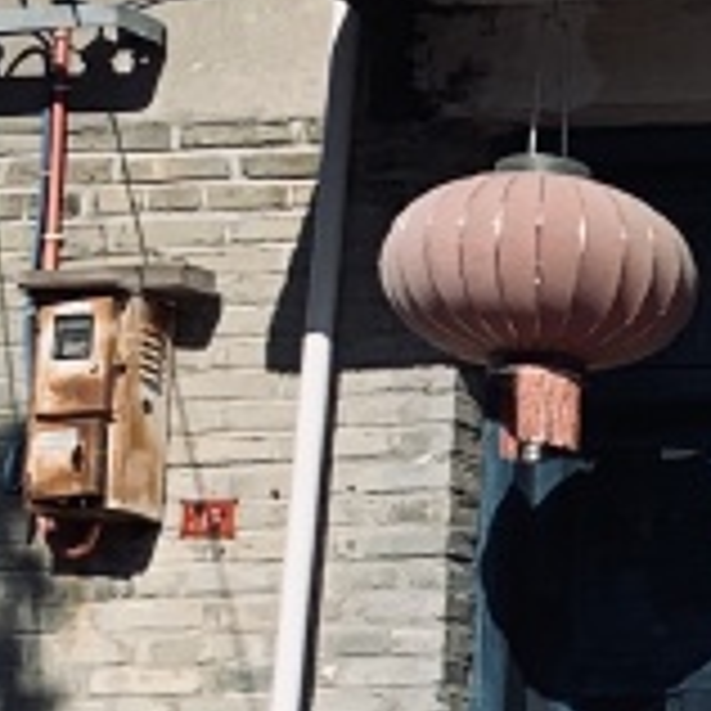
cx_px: 2236
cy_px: 693
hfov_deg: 8.2
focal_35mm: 175
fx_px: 4067
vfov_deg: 9.9
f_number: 1.8
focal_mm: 4.25
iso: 25
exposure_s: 1/3289
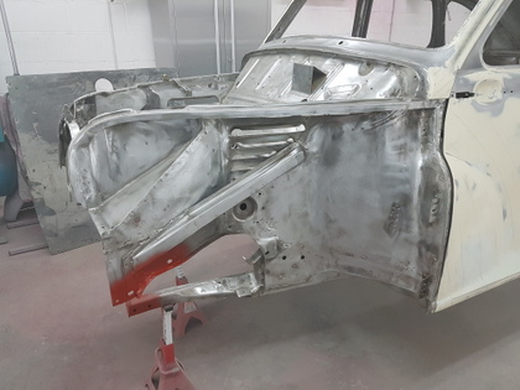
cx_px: 260
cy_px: 195
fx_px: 391
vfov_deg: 53.1
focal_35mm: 26
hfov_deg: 67.3
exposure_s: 1/50
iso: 200
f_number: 1.7
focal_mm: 4.2
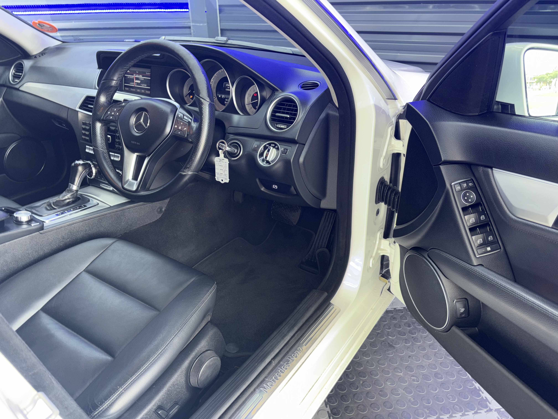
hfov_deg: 67.3
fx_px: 419
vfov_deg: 53.1
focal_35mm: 26
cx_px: 279
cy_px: 210
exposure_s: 1/17
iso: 32
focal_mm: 5.96
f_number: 1.6
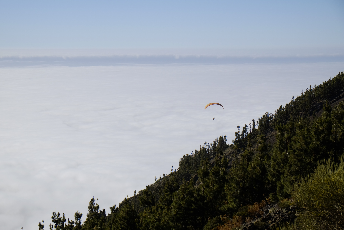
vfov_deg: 16.5
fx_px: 793
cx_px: 172
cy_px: 115
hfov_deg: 24.5
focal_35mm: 83
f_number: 8
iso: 200
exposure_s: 1/750
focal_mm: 55
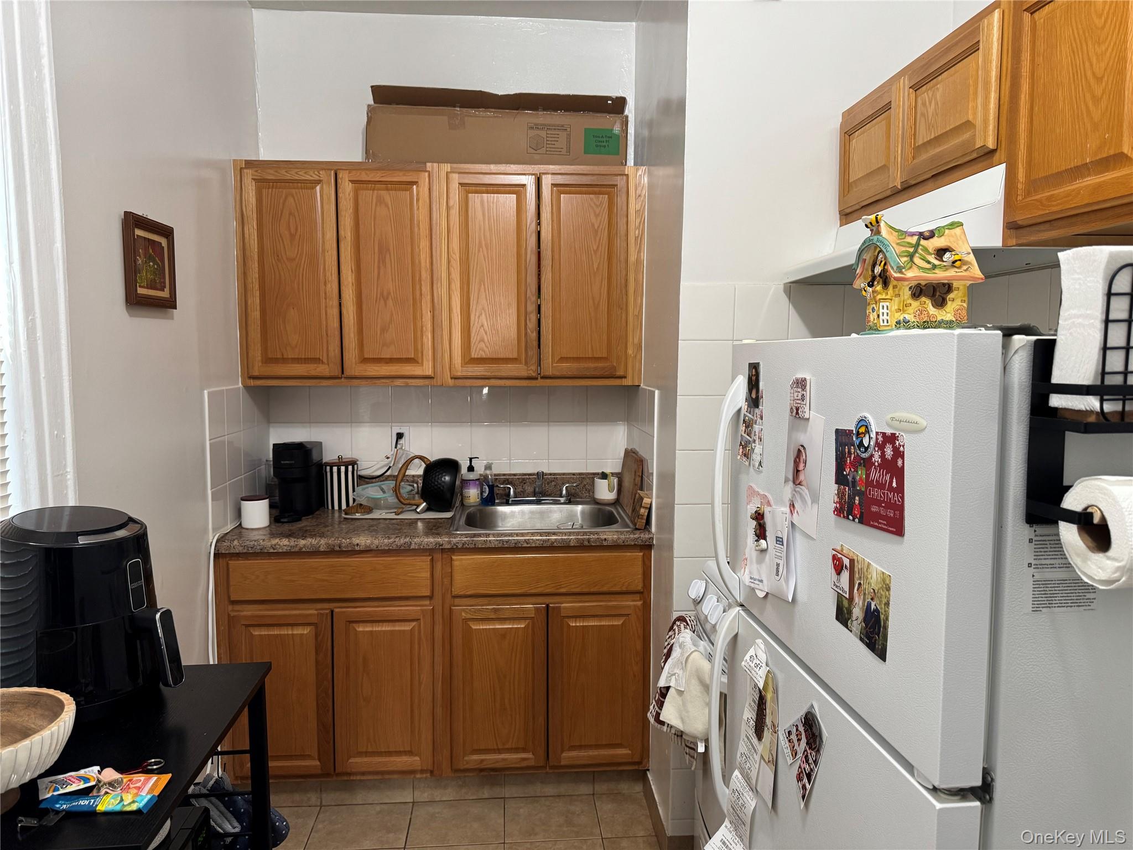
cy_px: 425
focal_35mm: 24
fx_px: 786
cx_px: 566
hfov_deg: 71.6
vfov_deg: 56.8
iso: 250
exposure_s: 1/60
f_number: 1.78
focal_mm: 6.76
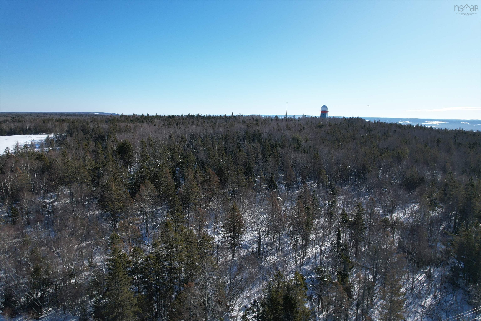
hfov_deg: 78.6
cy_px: 160
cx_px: 240
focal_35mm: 22
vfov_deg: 57.2
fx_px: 294
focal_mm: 8.38
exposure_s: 1/2000
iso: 100
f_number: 2.8
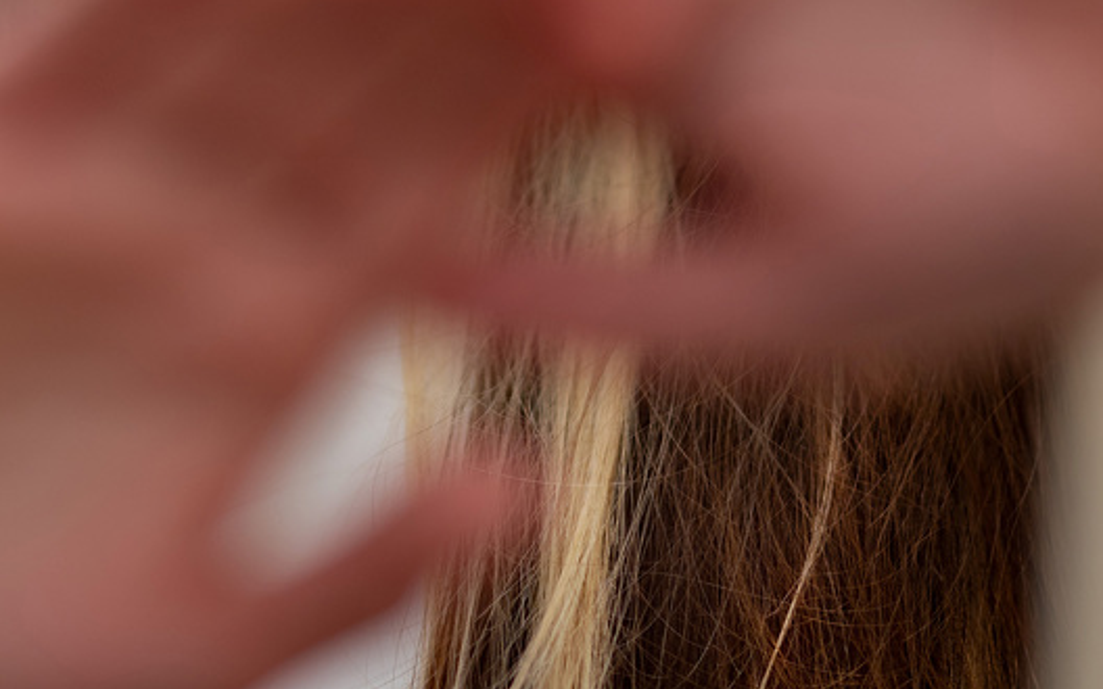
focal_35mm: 284
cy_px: -403
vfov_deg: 4.6
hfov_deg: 7.4
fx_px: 8537
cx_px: 325
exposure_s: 1/1000
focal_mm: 105
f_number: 1.4
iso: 100
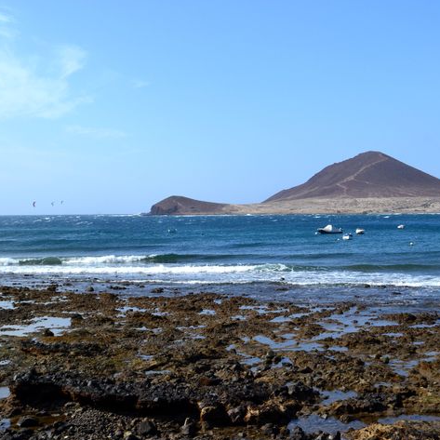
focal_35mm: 54
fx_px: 777
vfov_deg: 31.6
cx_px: 220
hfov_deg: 31.6
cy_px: 220
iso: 400
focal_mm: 28
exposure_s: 1/500
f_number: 11
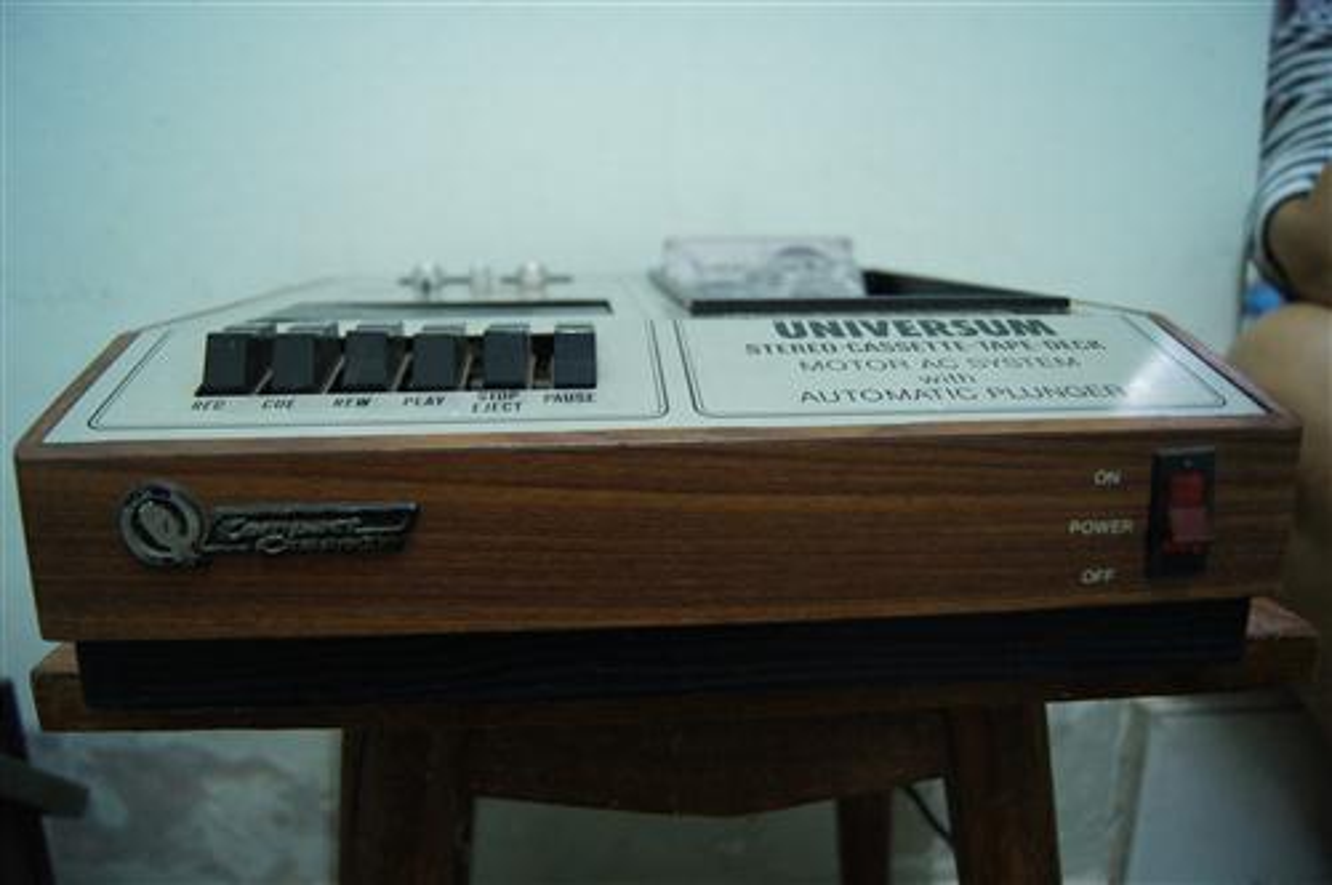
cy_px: 442
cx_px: 666
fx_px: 998
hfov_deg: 67.4
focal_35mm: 27
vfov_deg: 47.8
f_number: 3.5
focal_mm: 18
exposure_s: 1/40
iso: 1600
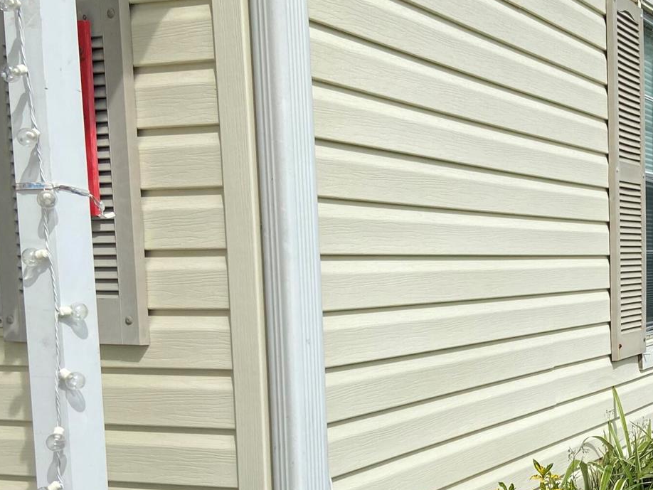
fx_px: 1094
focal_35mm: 58
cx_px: 606
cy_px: 395
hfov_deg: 31.4
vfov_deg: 24.8
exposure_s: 1/3731
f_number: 1.8
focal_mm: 4.25
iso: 32
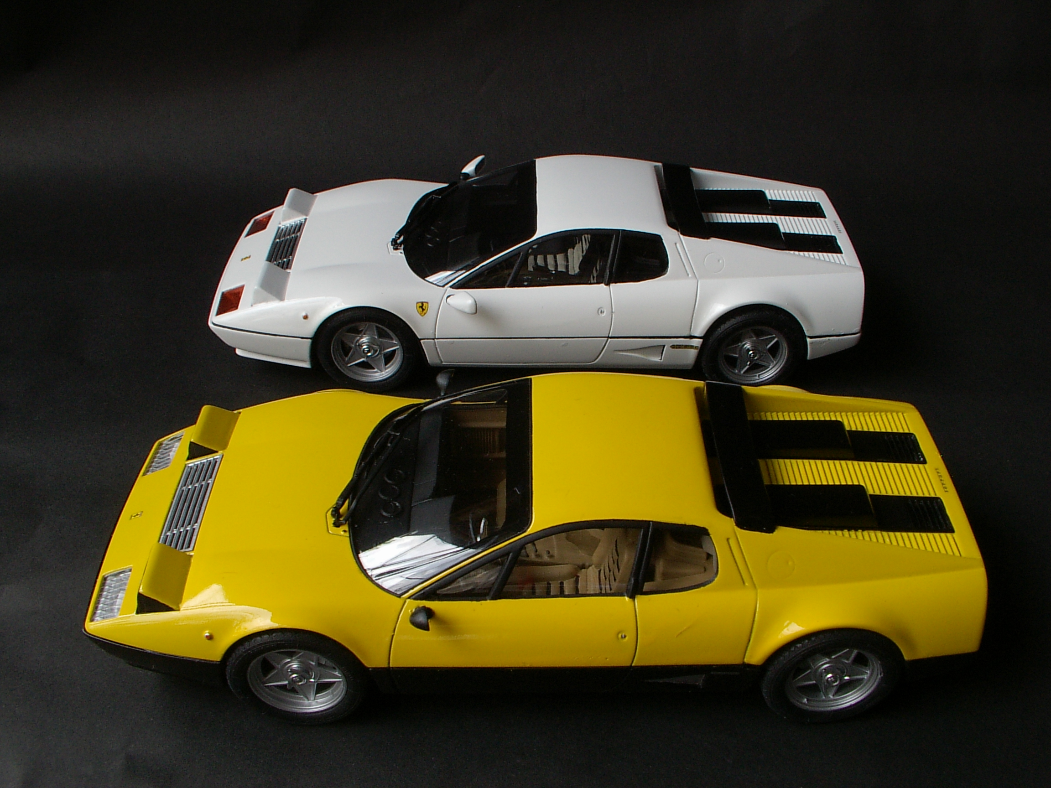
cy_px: 394
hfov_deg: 50.1
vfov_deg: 38.7
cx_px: 526
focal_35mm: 37
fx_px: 1123
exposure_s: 1/110
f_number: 4.7
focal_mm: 5.8
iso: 100
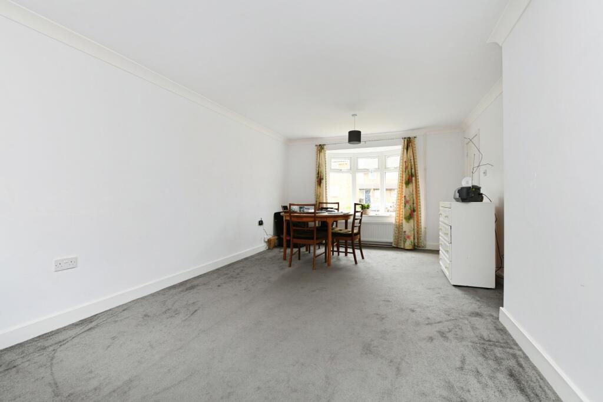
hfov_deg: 96.7
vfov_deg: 73.8
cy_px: 201
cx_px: 302
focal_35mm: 16
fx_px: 268
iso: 800
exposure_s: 1/80
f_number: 8
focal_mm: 16
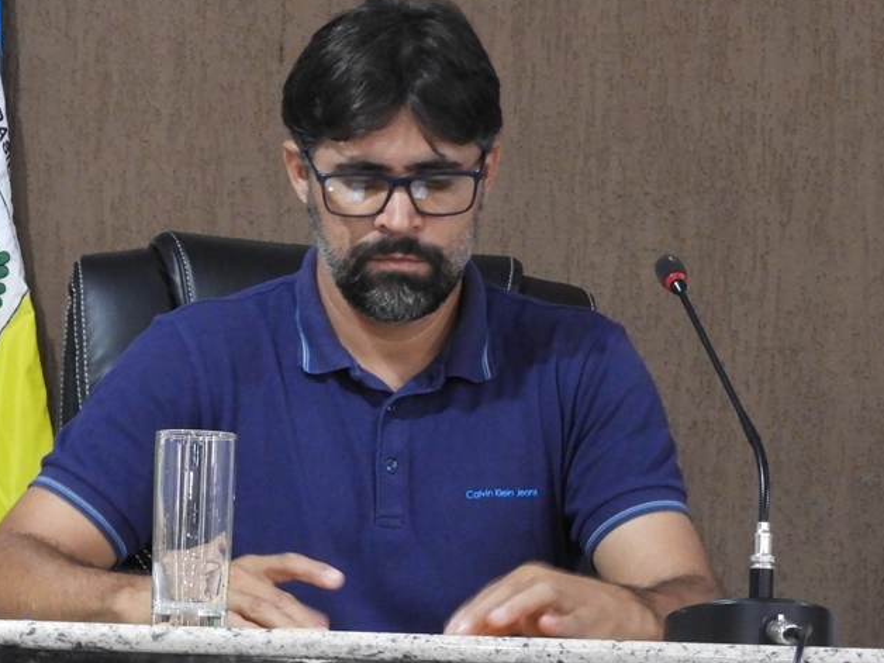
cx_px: 241
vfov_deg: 6.8
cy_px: 373
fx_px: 5618
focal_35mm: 220
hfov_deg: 9.0
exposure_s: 1/13
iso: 800
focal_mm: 24.2
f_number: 5
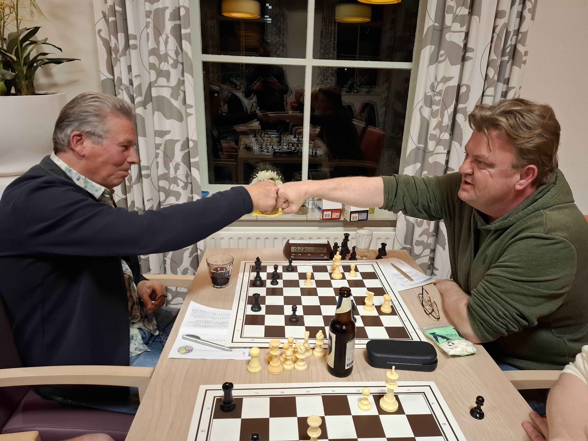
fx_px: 391
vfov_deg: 58.9
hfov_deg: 73.9
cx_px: 294
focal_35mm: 23
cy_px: 220
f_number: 1.8
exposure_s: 1/50
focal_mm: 5.54
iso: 320
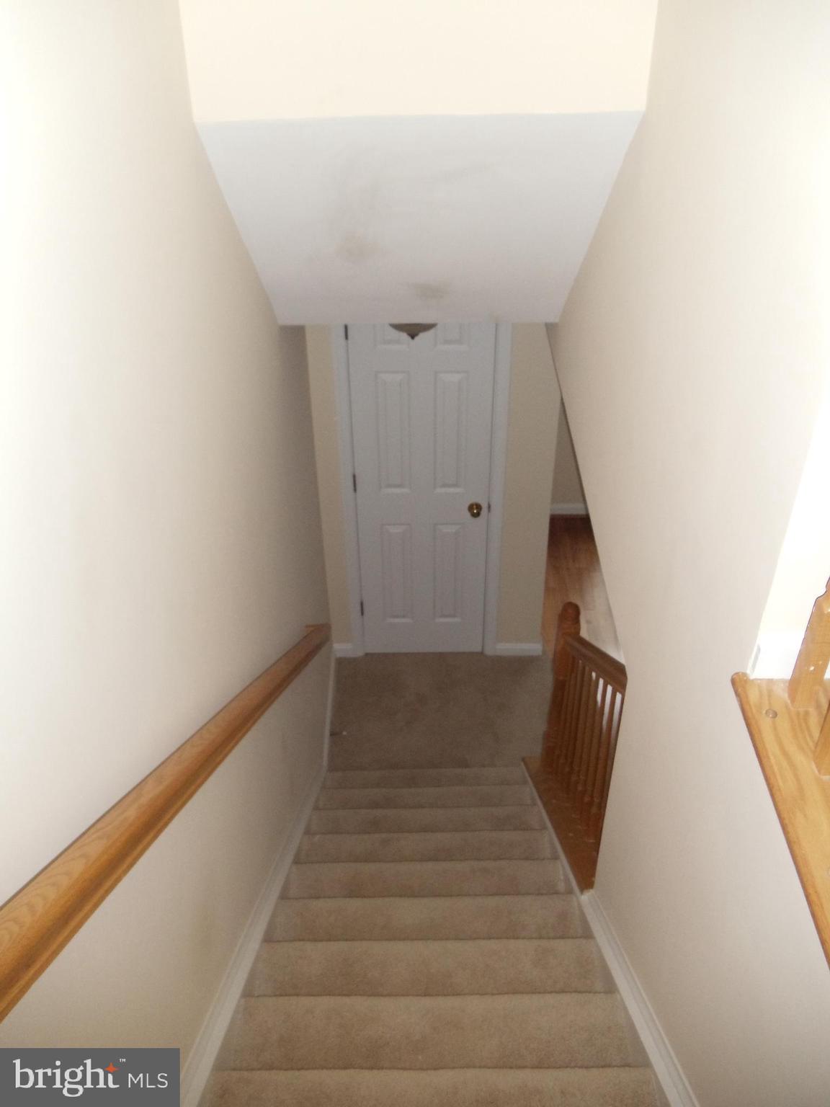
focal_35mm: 44
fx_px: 1407
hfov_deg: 32.9
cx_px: 415
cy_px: 554
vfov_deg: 42.9
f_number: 3.5
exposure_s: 1/30
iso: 400
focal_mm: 6
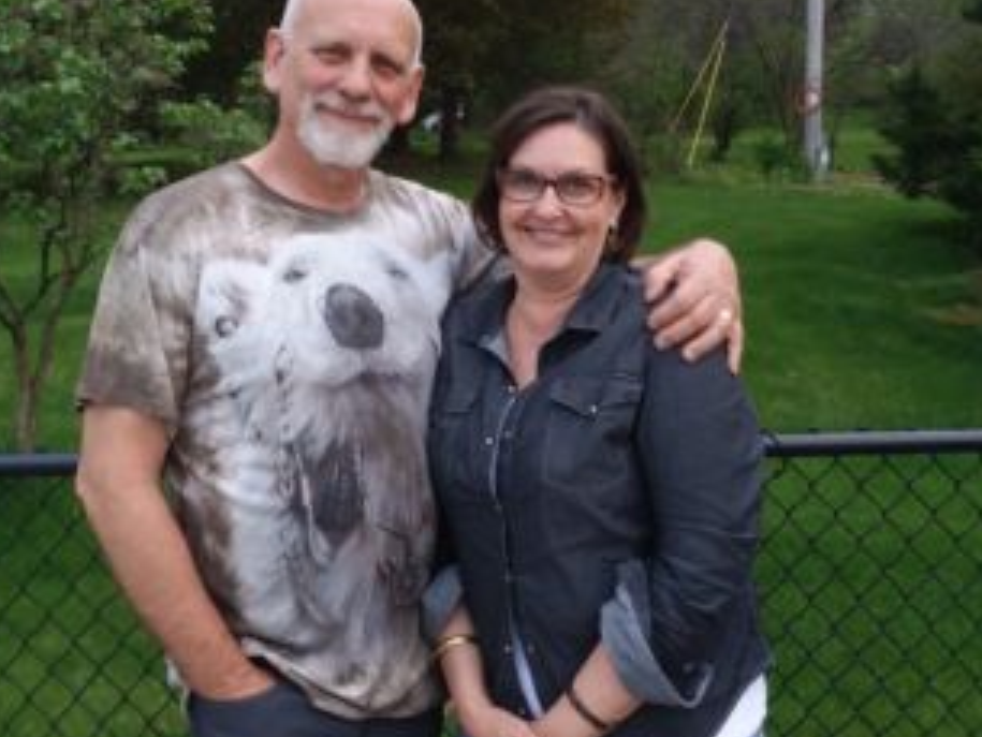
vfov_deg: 37.7
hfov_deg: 48.9
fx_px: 1078
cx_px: 448
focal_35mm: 38
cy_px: 344
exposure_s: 1/30
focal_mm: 2.47
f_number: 1.9
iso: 40
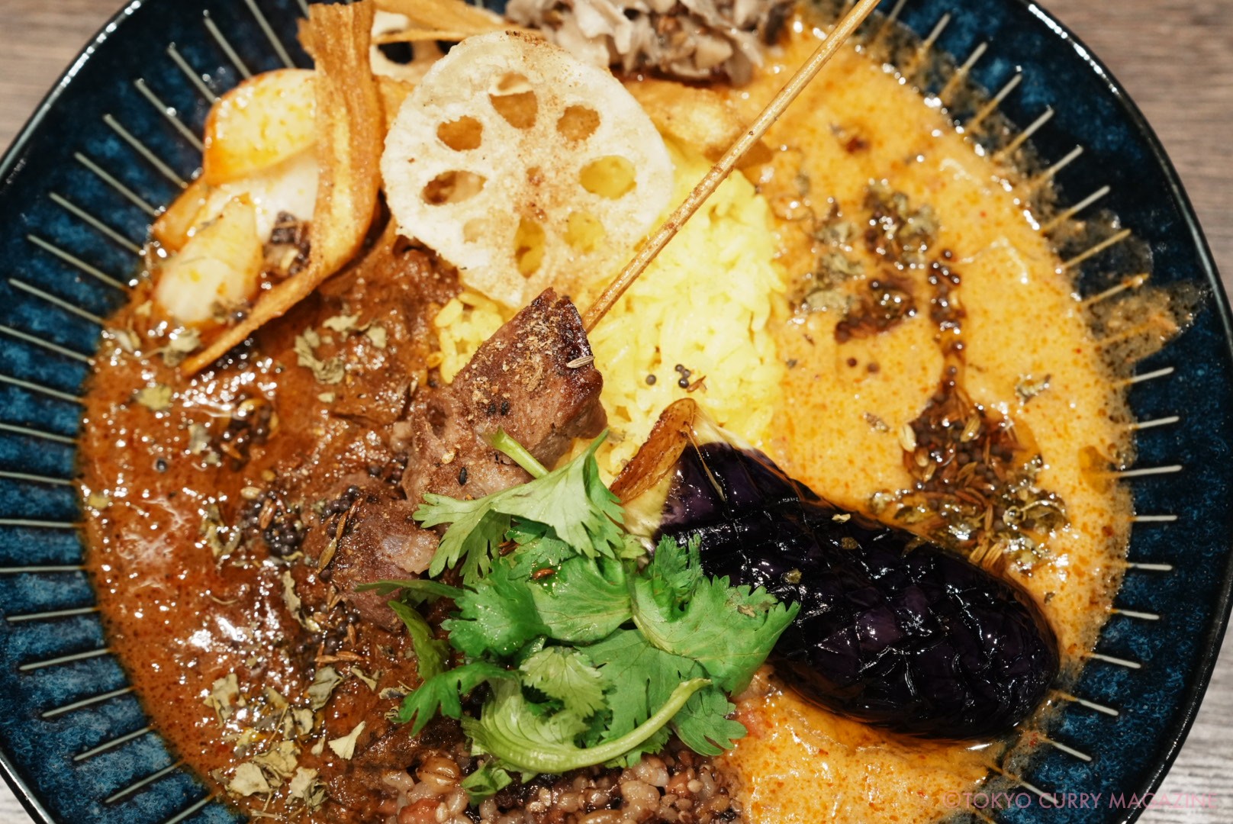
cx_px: 616
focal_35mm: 54
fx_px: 1851
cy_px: 412
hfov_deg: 36.8
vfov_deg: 25.1
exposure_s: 1/200
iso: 4000
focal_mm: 54
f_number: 6.3
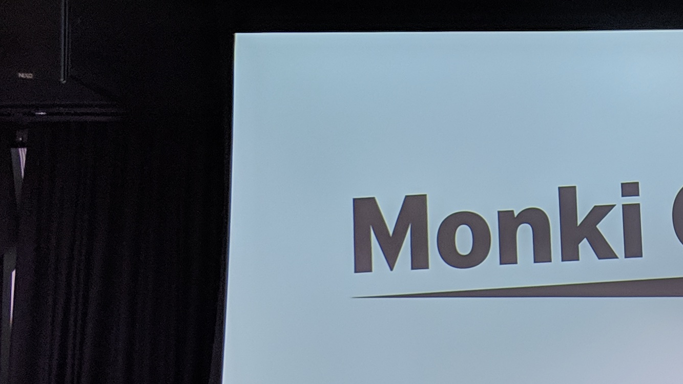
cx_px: 655
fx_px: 1612
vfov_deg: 13.6
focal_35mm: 89
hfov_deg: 23.1
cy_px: 126
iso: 69
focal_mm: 4.44
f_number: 1.8
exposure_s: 1/59.9
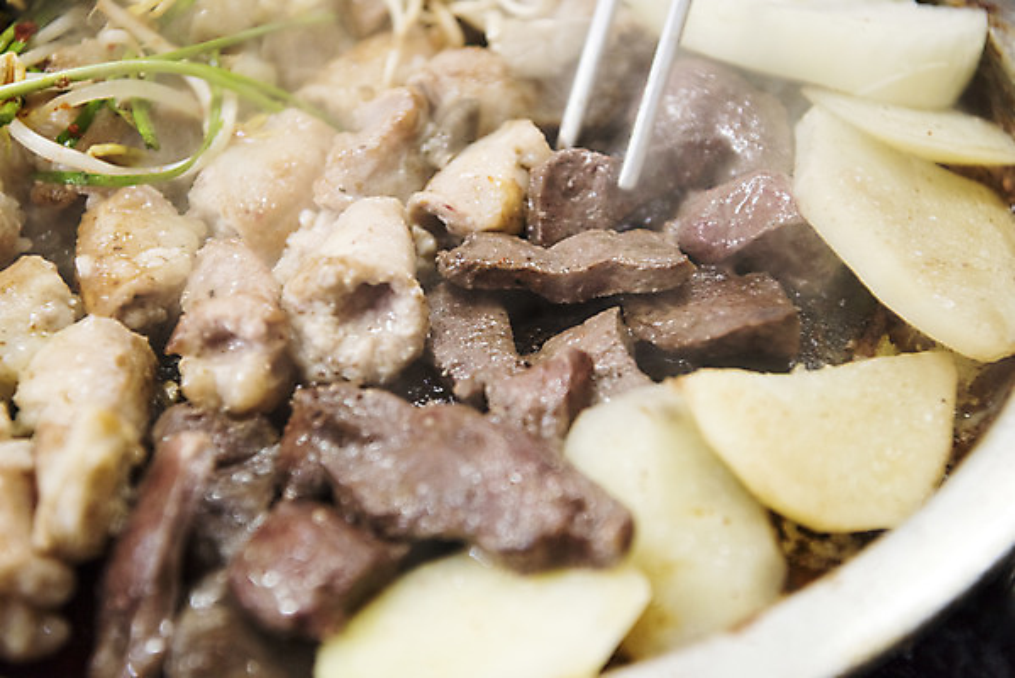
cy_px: 339
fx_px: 1974
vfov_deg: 19.5
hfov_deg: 28.8
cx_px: 508
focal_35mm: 70
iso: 1600
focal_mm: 70
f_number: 4
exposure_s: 1/125
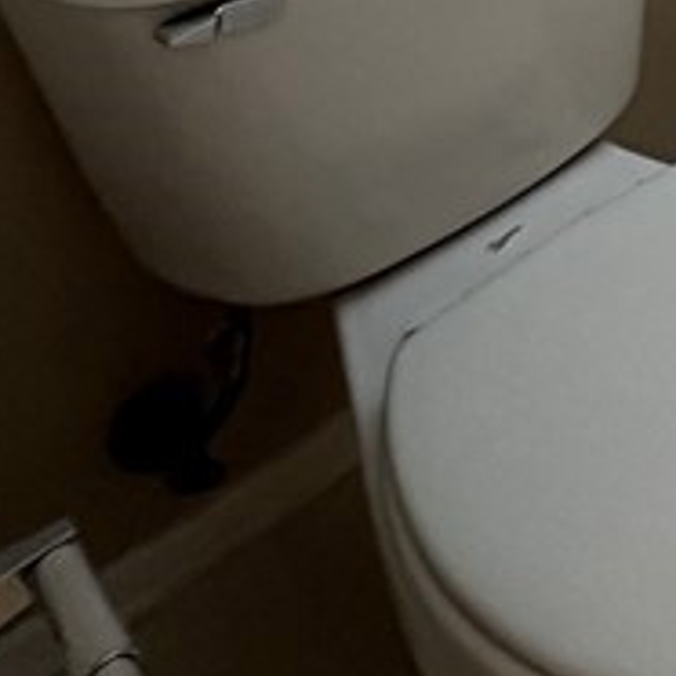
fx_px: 1502
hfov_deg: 19.1
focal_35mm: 68
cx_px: 1228
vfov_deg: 19.3
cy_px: -531
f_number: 2.2
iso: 500
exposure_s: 1/60
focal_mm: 2.22
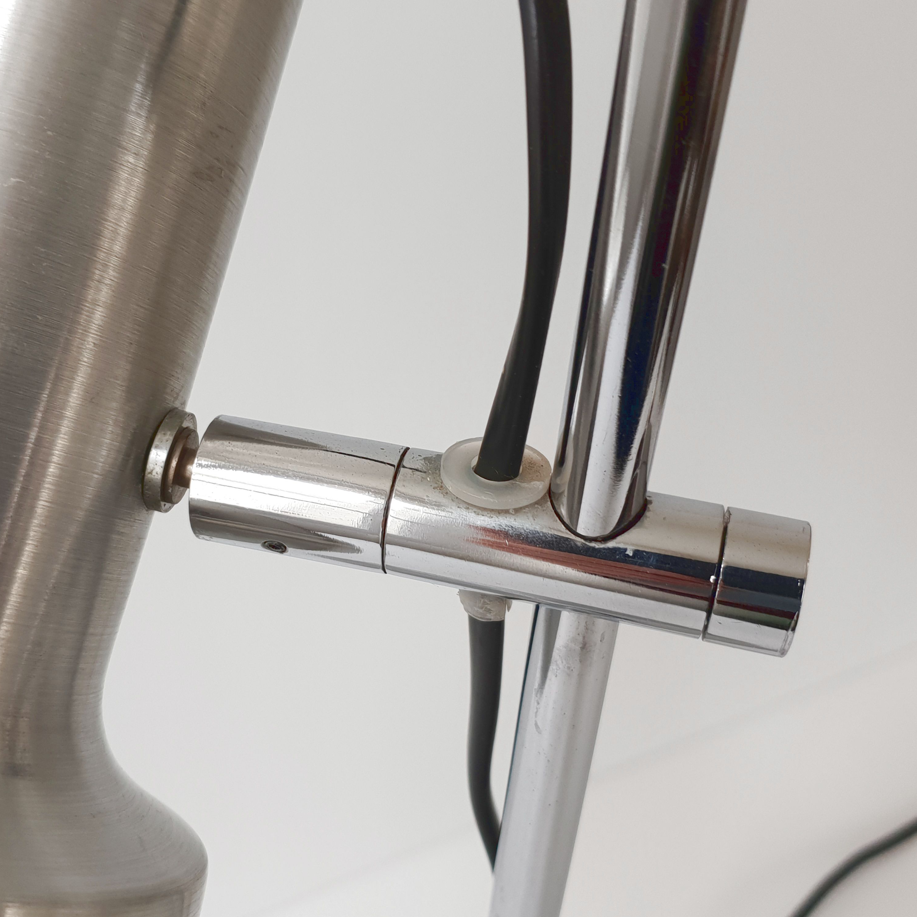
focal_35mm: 31
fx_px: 929
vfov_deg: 52.5
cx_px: 366
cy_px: 462
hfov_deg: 52.2
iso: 64
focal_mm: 4.3
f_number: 1.5
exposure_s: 1/100
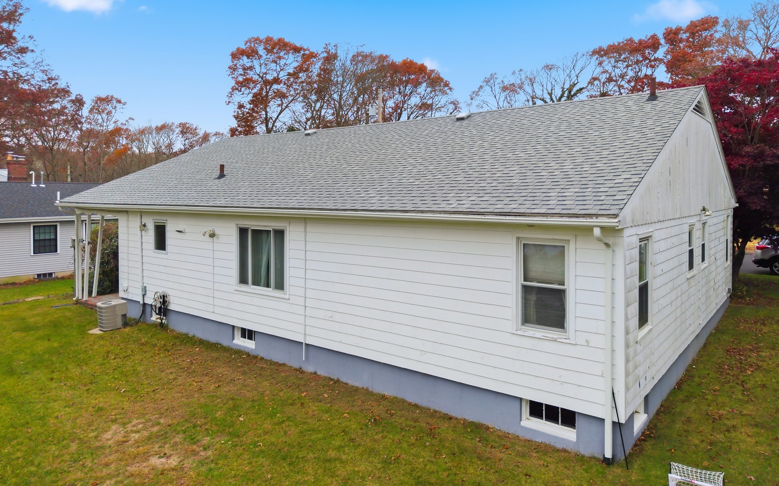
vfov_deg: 47.4
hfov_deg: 70.4
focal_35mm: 26
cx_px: 393
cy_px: 209
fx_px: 552
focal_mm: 8.7
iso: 290
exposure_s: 1/3200
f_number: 1.8
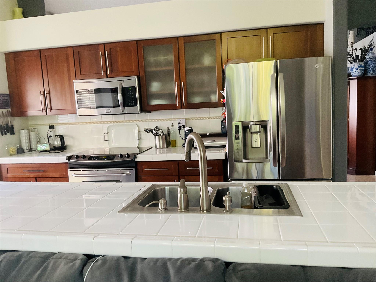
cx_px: 188
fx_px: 315
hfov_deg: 61.7
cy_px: 141
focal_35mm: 29
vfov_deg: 48.2
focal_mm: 3
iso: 200
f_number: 1.8
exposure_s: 1/60
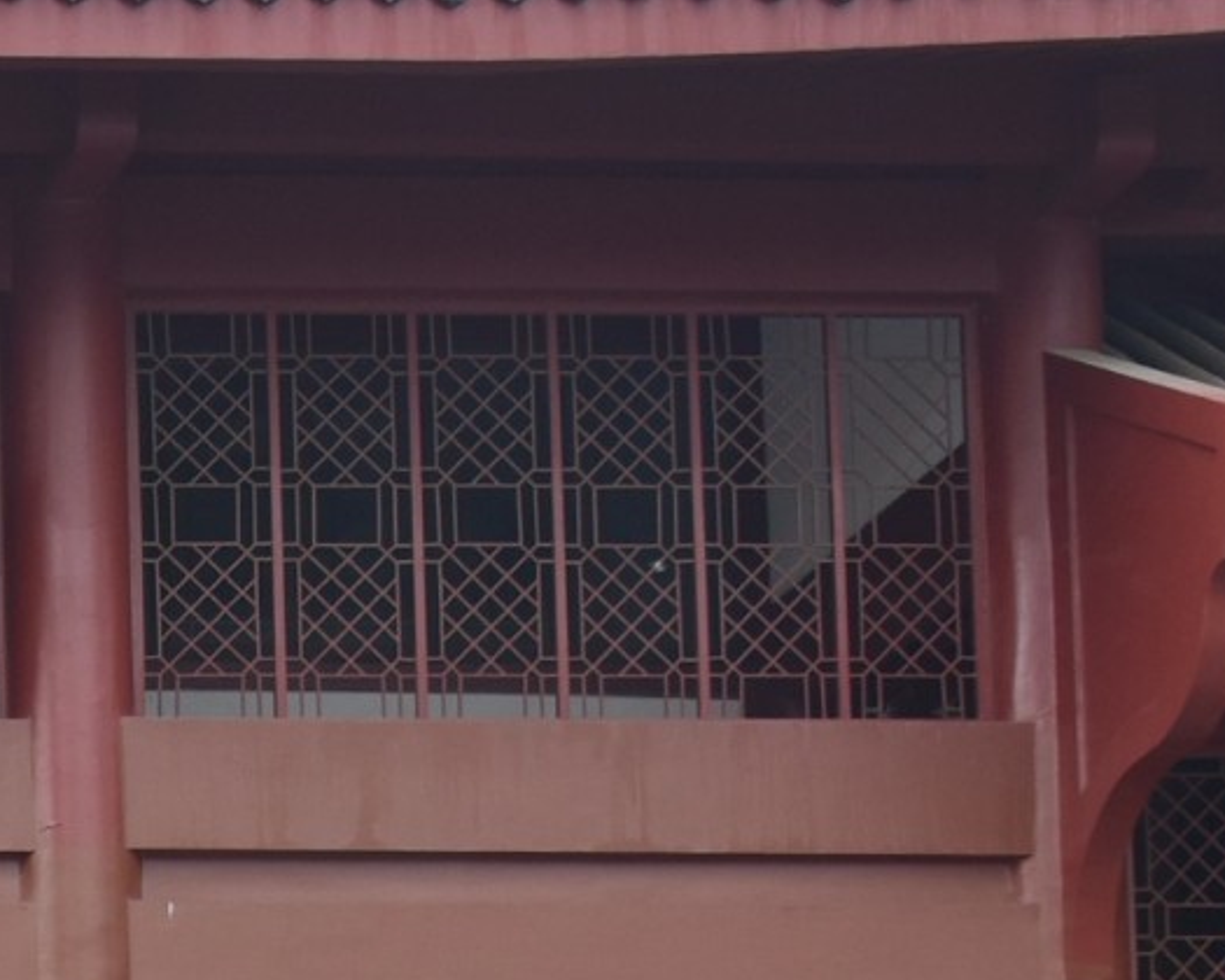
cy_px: 1615
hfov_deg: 14.5
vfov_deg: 12.1
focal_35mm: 120
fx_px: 4351
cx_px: -812
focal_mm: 24
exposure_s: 1/125
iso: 400
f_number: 5.6
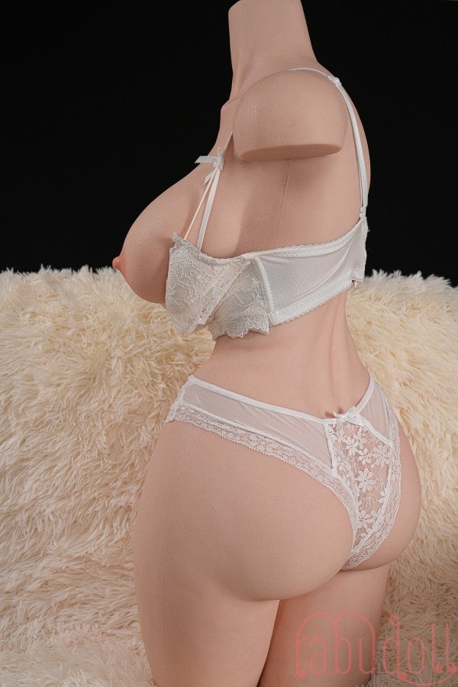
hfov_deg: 27.0
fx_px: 954
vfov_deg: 39.6
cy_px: 344
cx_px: 229
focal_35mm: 50
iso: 100
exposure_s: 1/100
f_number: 8
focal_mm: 50
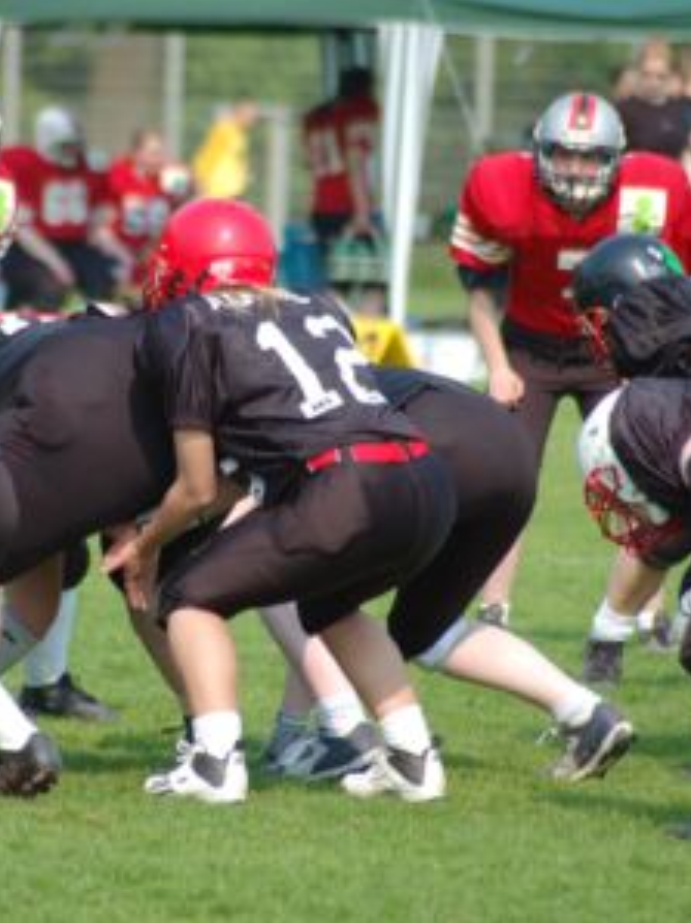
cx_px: 243
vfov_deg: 4.1
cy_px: 462
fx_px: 12847
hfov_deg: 3.1
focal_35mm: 482
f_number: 5.3
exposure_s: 1/500
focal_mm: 220
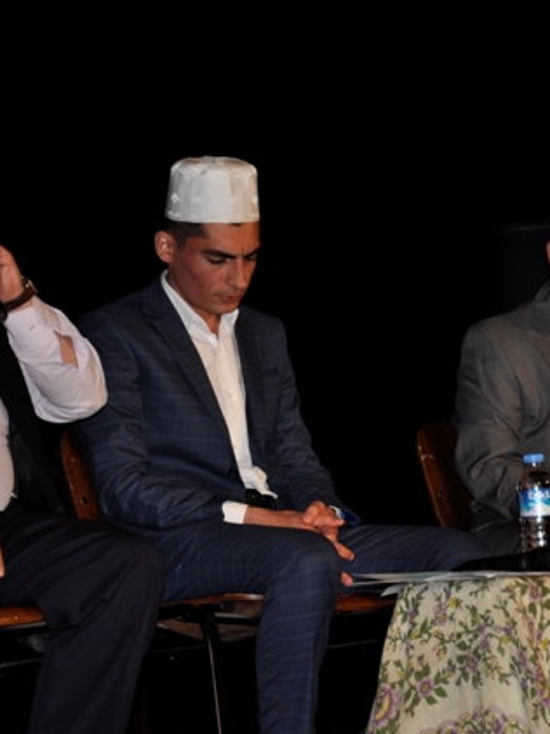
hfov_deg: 9.7
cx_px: 278
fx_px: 3245
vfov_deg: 12.9
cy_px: 368
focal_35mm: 153
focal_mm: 70
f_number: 5.3
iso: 320
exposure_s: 1/60
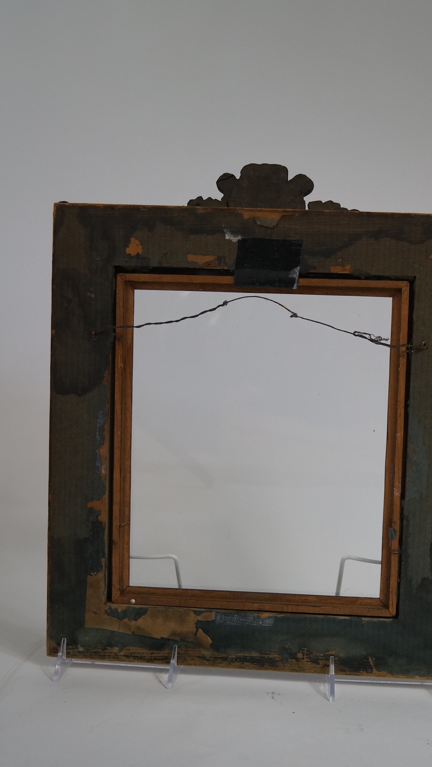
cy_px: 390
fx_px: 978
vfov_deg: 42.9
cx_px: 255
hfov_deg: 24.9
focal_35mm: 48
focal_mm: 30
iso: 400
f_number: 4.5
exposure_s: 1/60
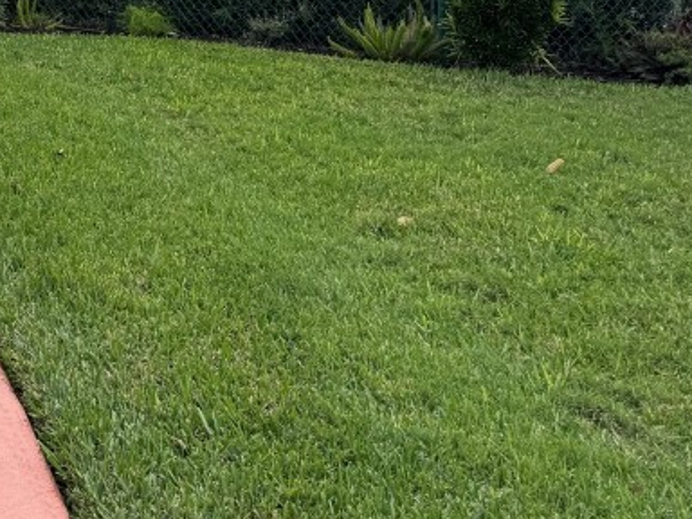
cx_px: -184
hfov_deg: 26.2
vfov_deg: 20.8
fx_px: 1279
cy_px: -159
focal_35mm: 64
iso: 80
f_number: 1.78
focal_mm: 6.86
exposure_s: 1/4950
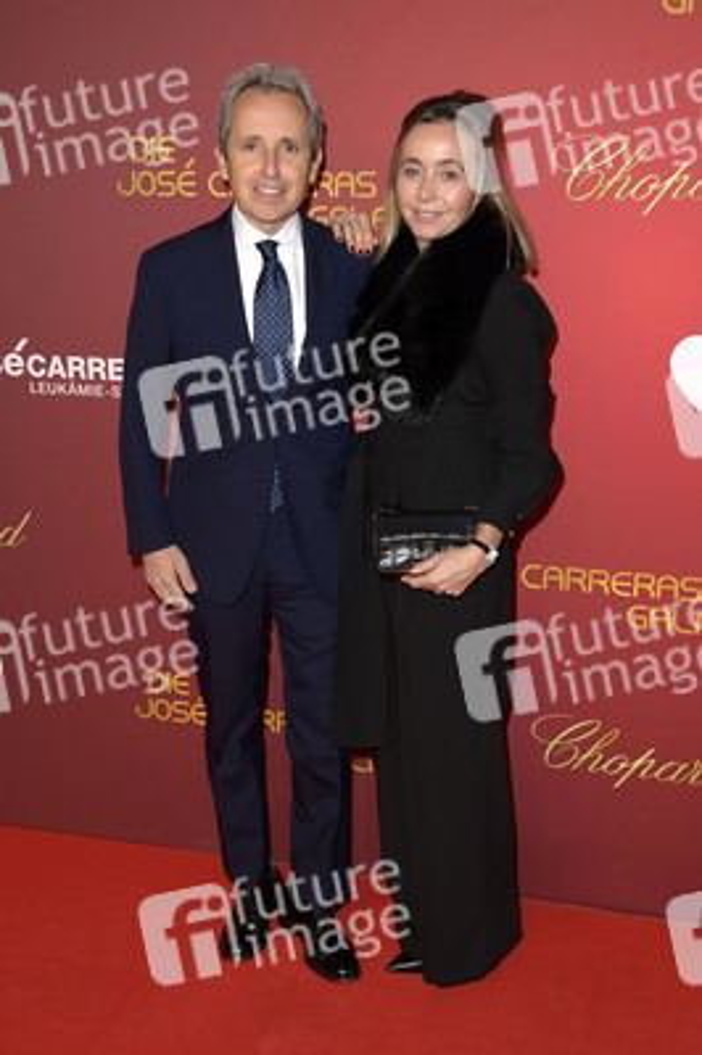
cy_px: 528
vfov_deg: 44.5
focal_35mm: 44
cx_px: 351
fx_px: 1289
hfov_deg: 30.5
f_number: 5.6
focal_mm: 44
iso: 640
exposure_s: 1/200
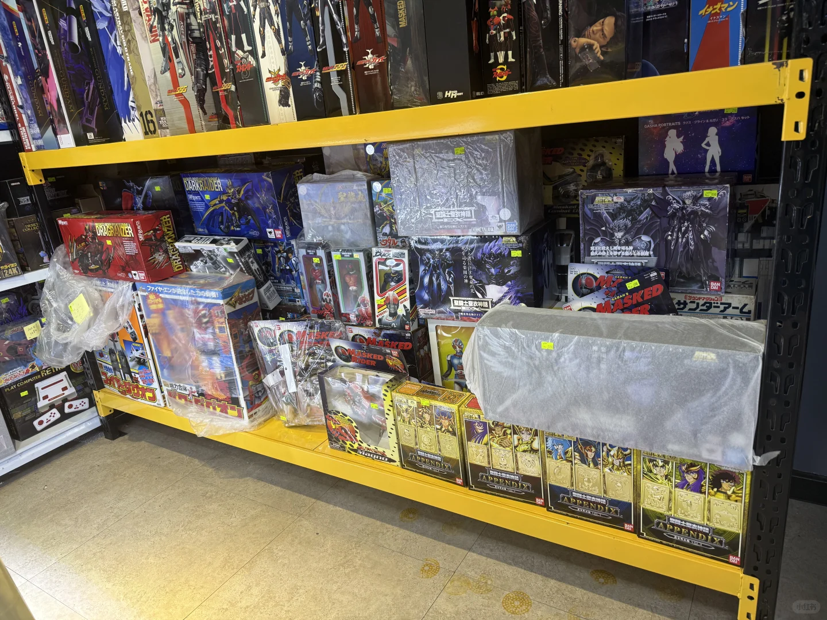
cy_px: 310
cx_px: 414
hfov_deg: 71.6
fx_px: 573
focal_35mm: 24
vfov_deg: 56.8
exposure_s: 1/50
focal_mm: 6.76
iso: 125
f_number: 1.78
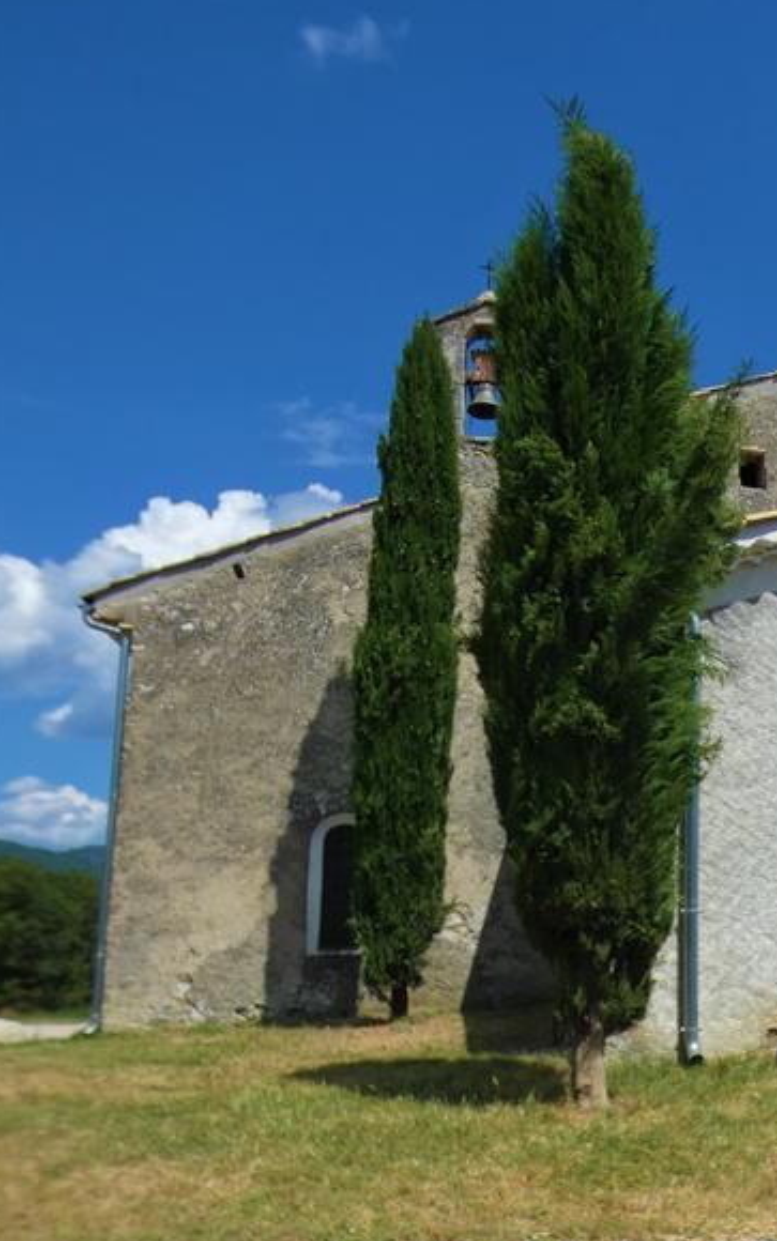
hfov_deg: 30.3
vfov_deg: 51.5
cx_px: 843
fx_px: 1286
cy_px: 631
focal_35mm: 38
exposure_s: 1/2000
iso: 80
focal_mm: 4.6
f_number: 3.1
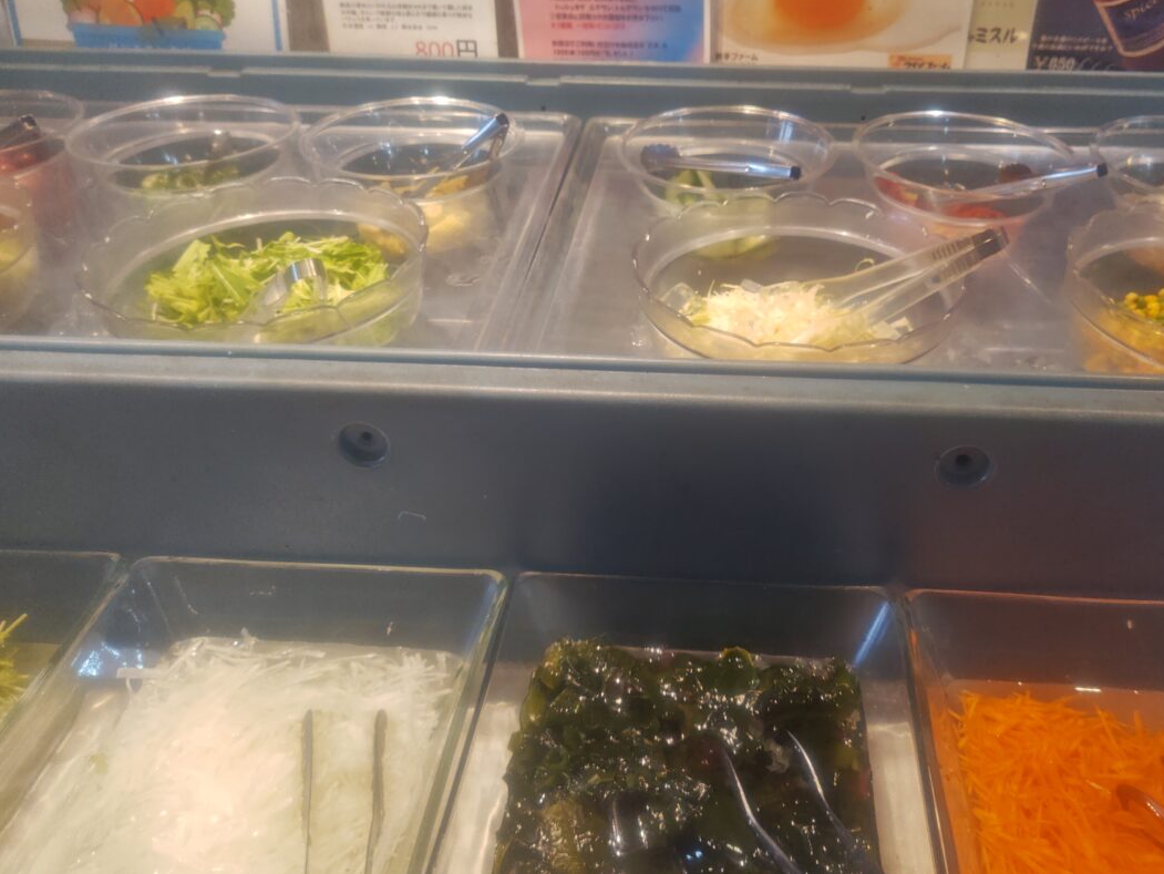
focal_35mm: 28
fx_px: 942
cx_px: 692
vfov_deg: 49.6
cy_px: 367
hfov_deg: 62.9
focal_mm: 5.56
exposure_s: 1/60
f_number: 1.9
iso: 362
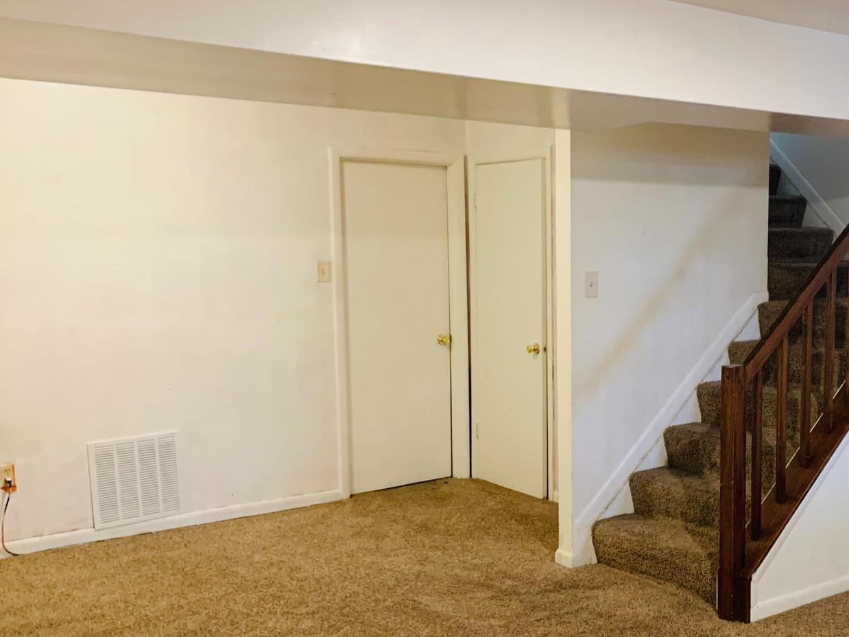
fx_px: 1055
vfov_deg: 33.6
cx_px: 683
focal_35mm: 43
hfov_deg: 41.9
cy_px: 346
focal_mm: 4.25
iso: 400
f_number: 1.8
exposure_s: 1/37
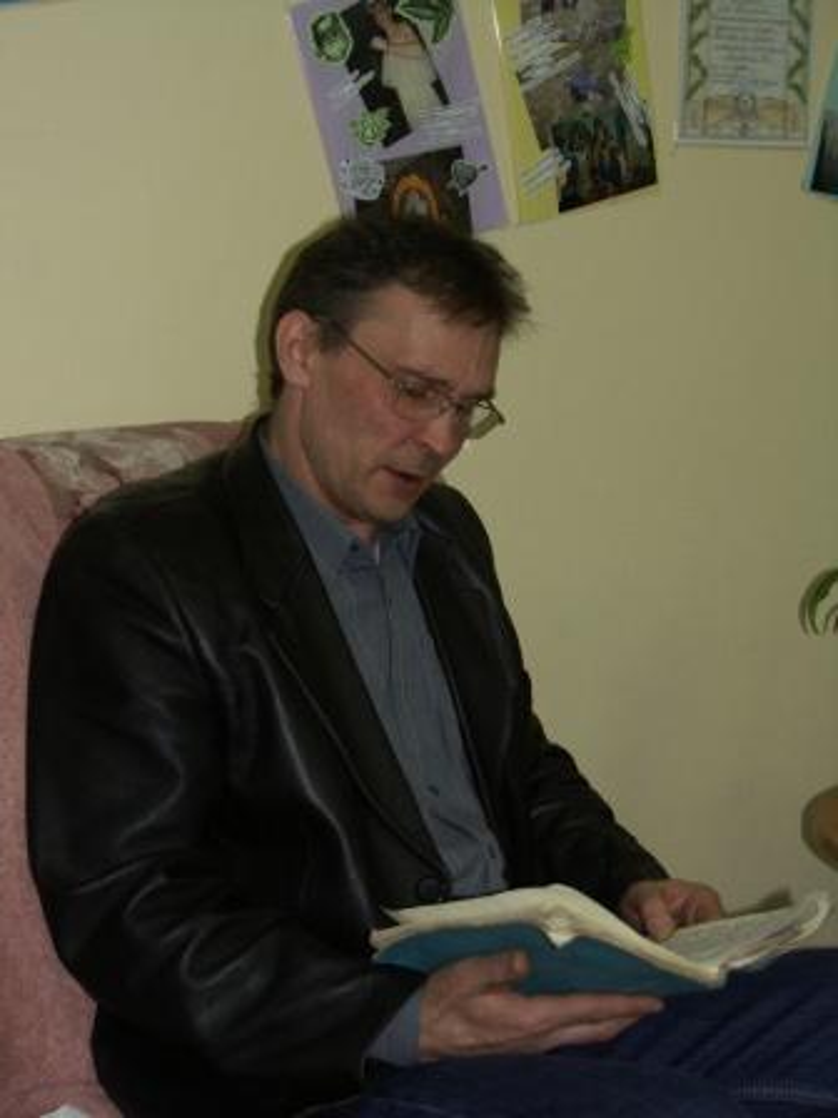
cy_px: 559
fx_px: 2034
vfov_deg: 30.7
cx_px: 419
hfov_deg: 23.3
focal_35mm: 63
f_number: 3.2
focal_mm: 16.03
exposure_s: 1/60
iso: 125
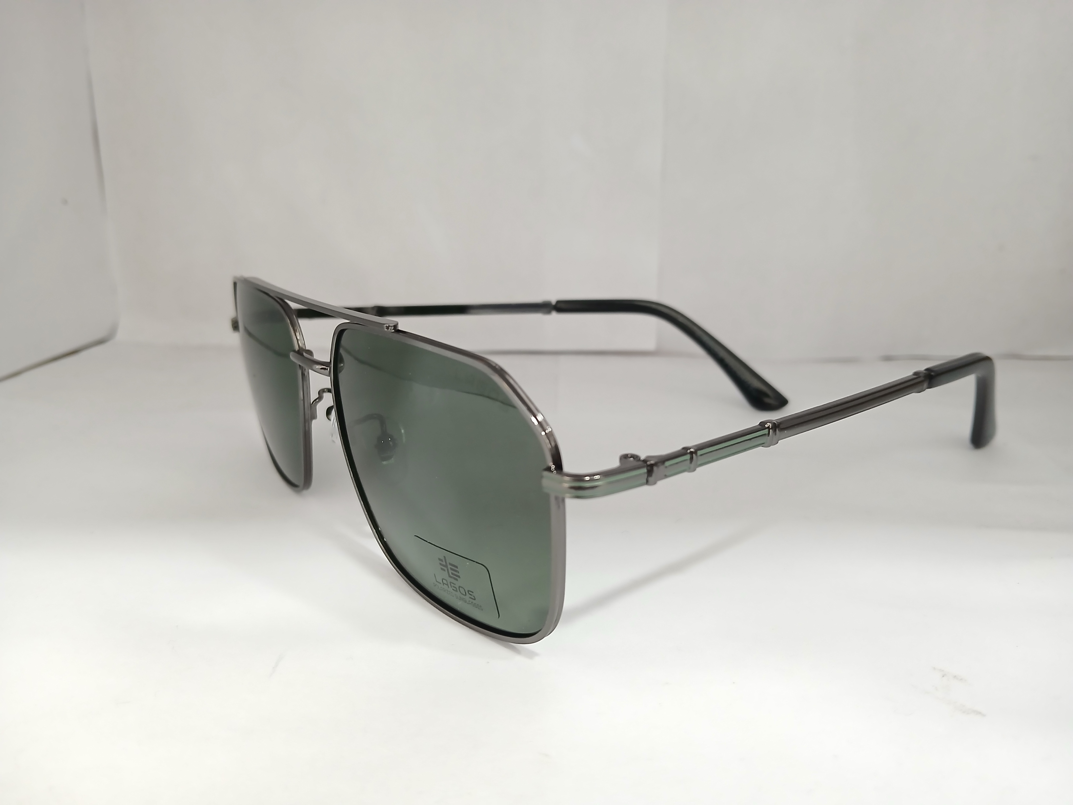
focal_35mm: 26
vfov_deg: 53.1
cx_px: 536
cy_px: 402
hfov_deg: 67.3
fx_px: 806
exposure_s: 1/33.3
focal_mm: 3.98
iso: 320
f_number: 1.8
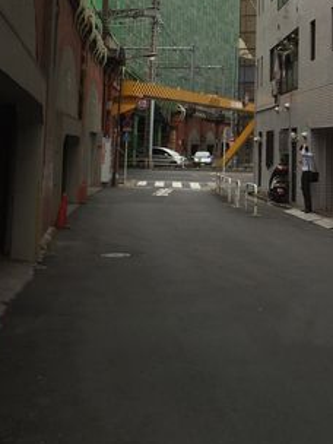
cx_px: 315
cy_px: 56
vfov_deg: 30.5
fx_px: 782
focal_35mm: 61
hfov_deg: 23.2
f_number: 2.2
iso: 32
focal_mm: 4.15
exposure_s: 1/557
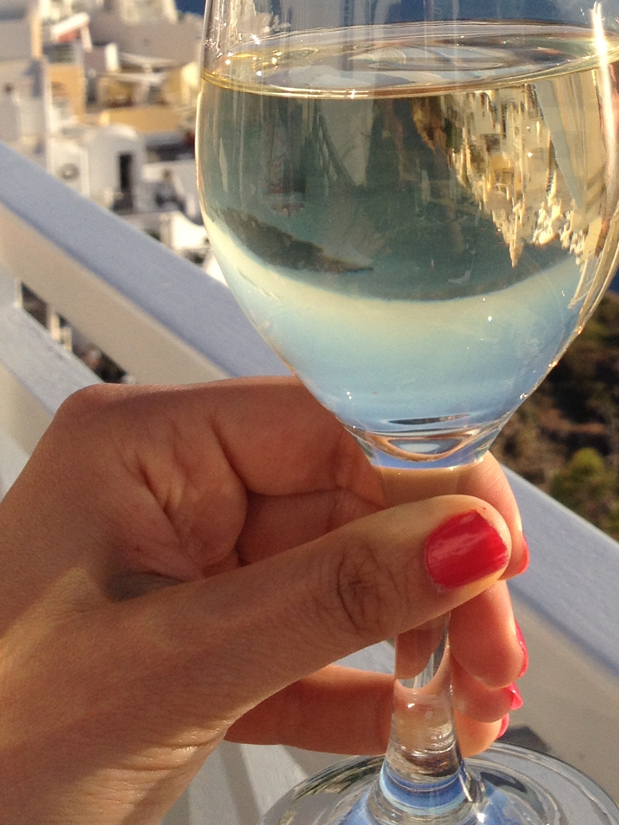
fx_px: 1955
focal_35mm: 82
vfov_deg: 22.7
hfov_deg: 17.6
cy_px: -46
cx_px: 612
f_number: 2.4
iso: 50
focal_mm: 4.28
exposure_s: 1/1727
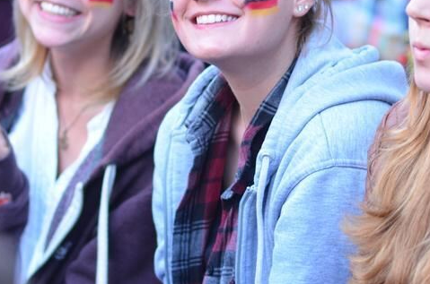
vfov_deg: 5.1
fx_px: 3170
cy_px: 54
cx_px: 356
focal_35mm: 266
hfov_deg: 7.7
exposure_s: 1/100
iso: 800
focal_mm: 85
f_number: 2.8
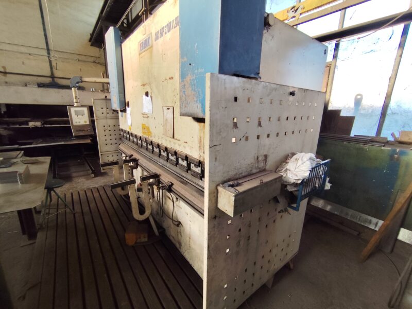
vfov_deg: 78.1
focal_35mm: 16
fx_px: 190
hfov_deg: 94.5
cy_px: 154
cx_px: 206
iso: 80
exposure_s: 1/100
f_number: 2.2
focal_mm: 1.65
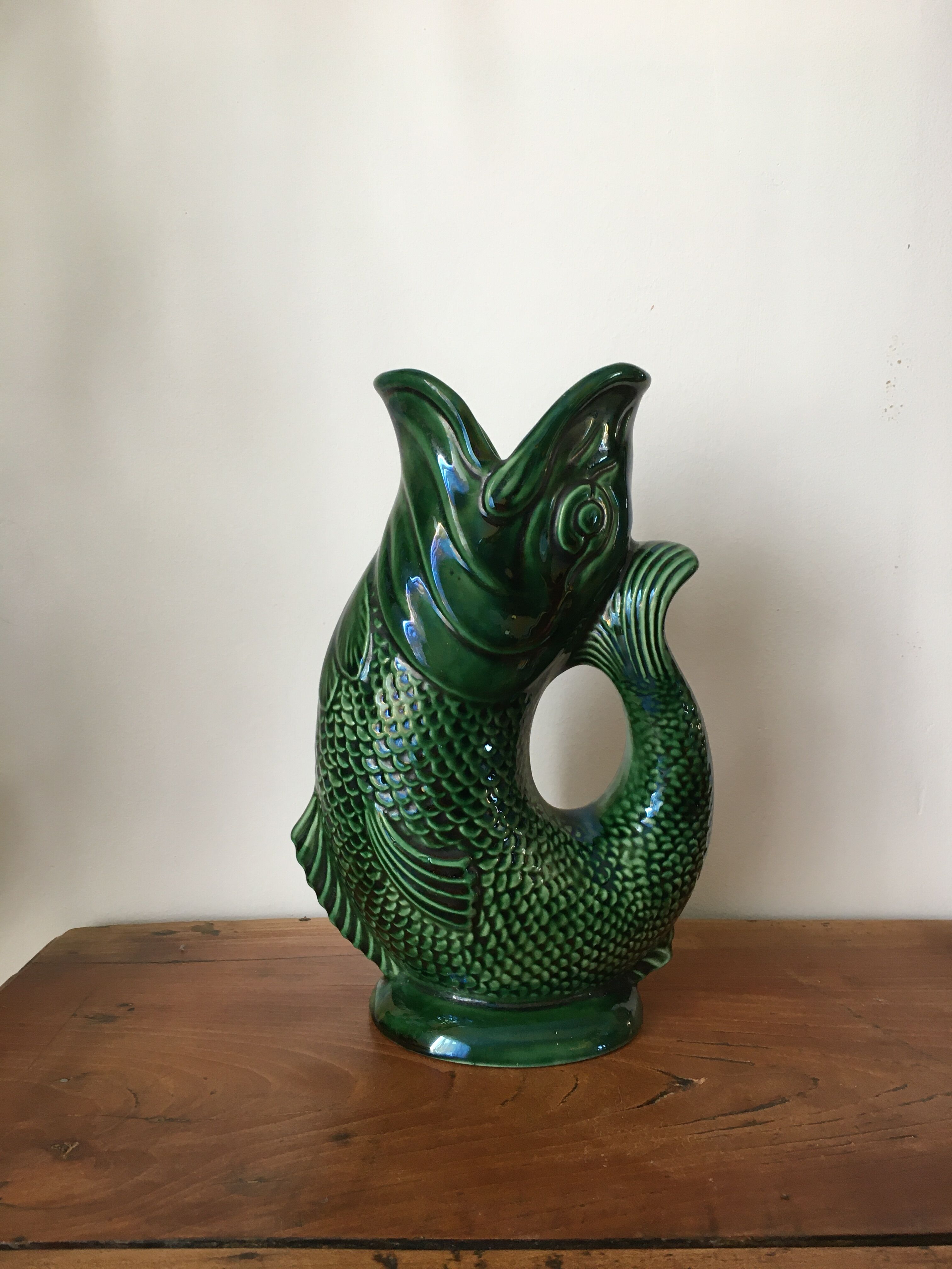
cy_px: 634
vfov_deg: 61.7
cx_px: 476
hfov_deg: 48.2
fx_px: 1063
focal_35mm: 29
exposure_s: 1/33
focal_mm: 4.15
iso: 80
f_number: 2.2
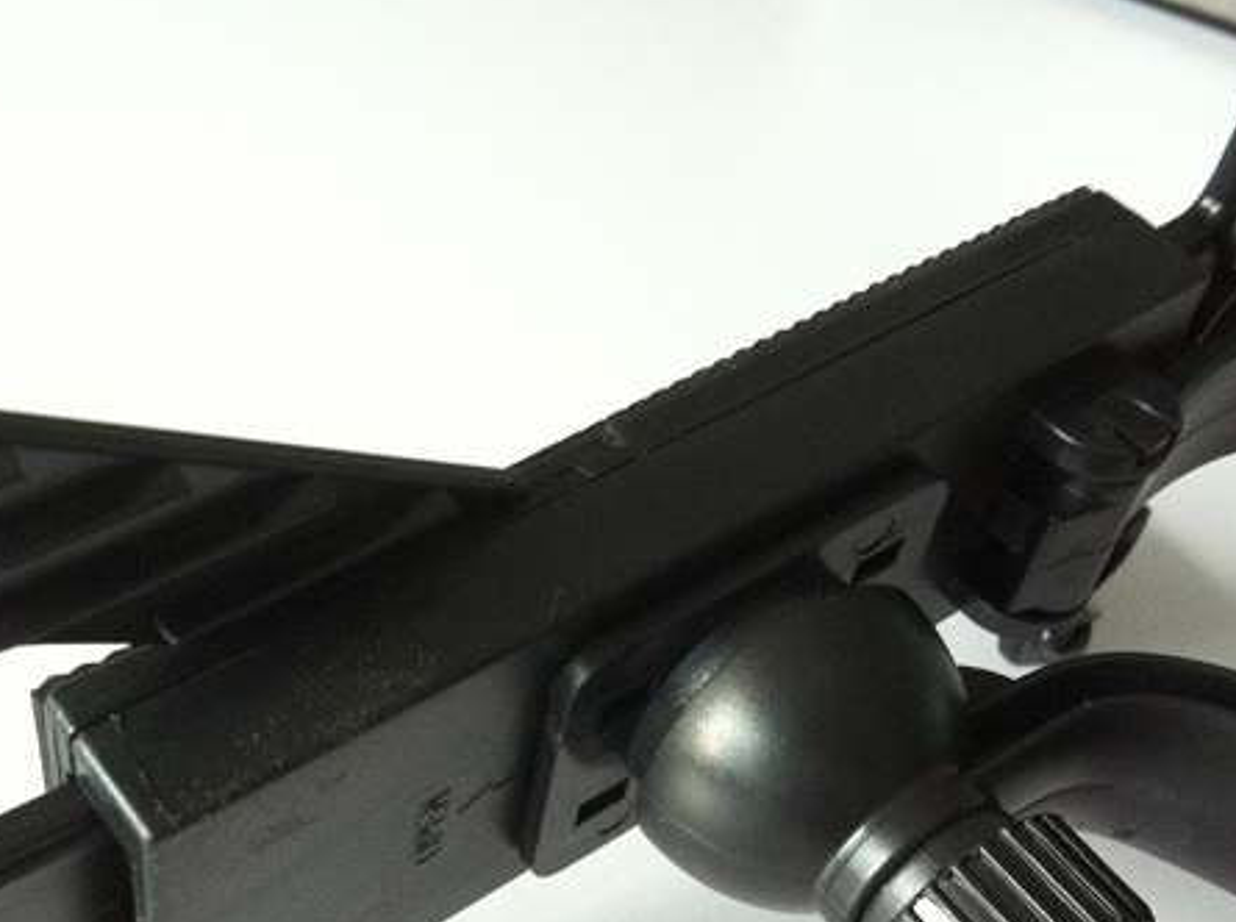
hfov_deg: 34.9
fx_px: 1960
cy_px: 569
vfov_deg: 26.4
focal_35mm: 55
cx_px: 508
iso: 320
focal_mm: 3.85
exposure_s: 1/15
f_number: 2.8
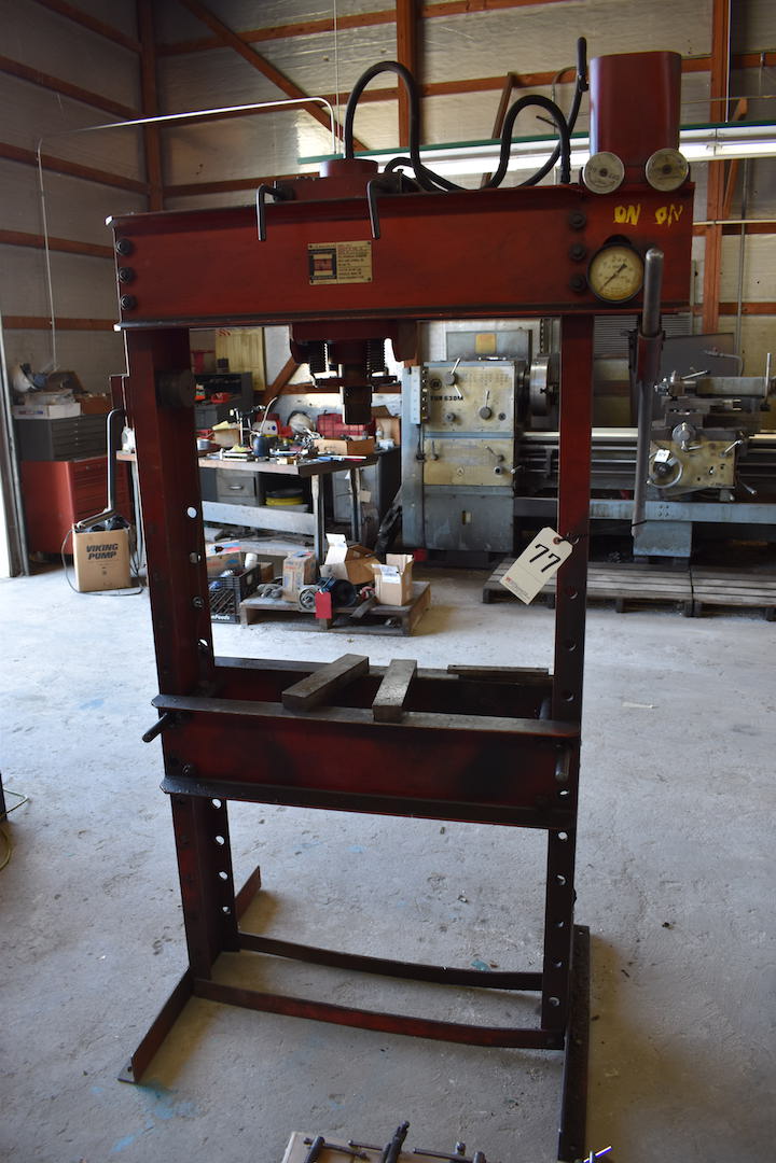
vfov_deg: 67.4
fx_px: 873
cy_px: 582
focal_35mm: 27
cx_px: 388
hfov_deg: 47.9
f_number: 5
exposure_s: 1/100
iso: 400
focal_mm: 18
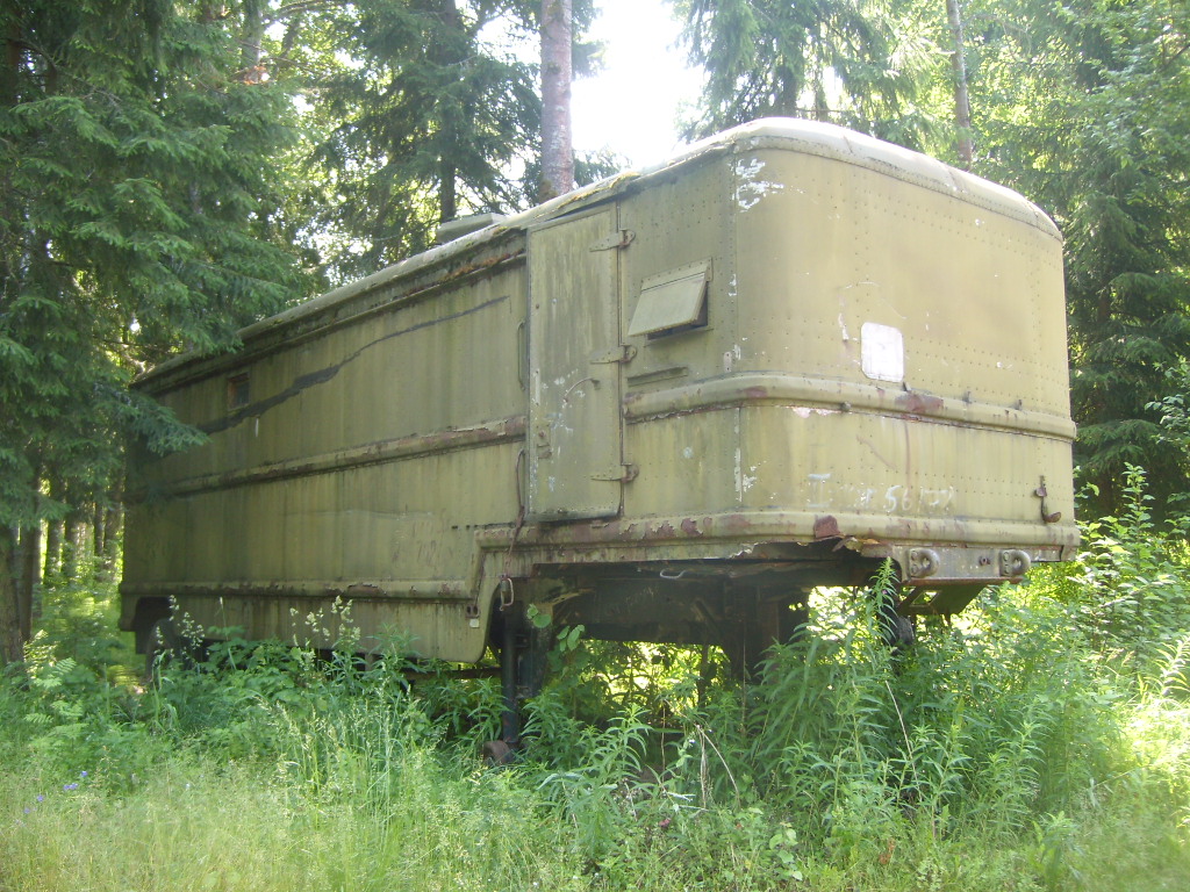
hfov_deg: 52.6
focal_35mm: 35
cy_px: 446
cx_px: 595
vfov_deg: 40.7
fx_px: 1203
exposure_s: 1/57
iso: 50
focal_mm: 5.8
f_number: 2.8
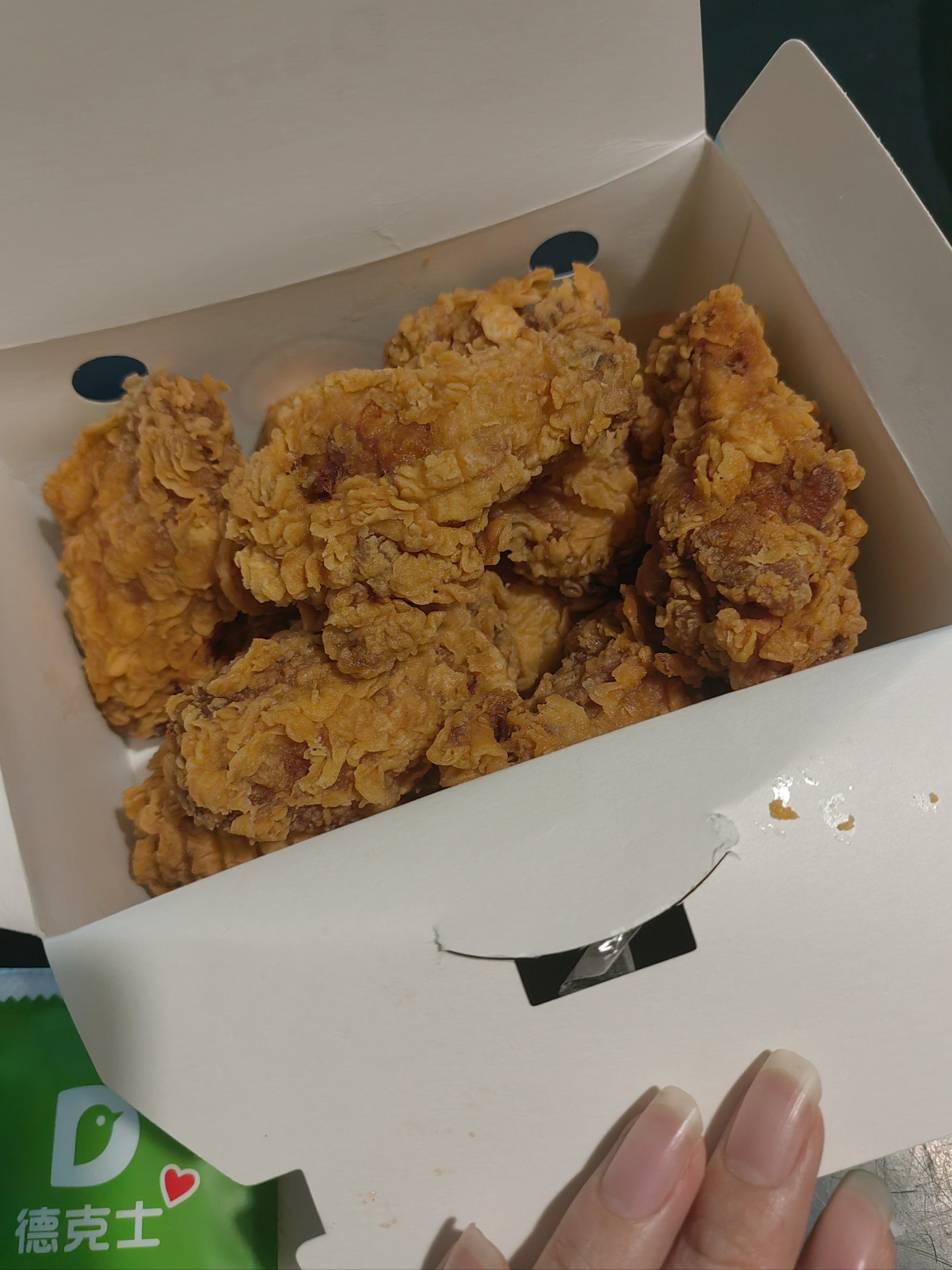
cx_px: 476
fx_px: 990
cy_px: 635
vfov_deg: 65.3
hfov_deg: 51.4
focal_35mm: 27
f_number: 1.9
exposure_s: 1/100
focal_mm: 5.52
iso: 400
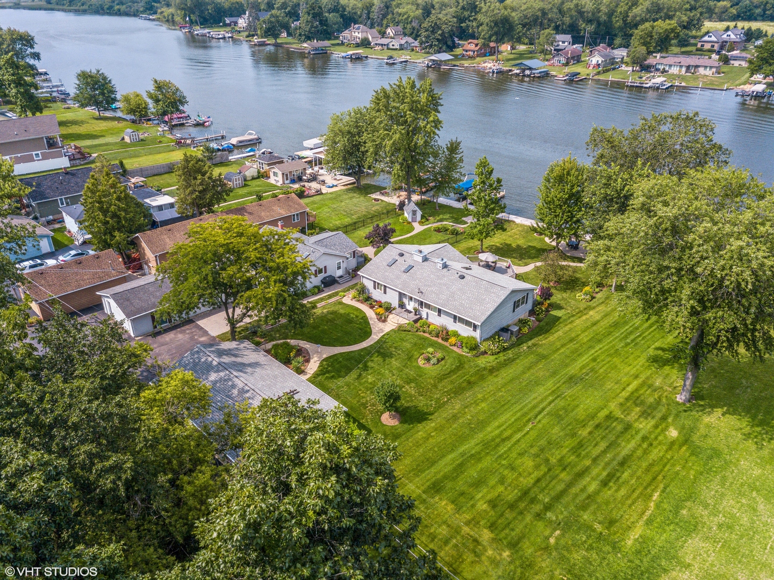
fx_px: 581
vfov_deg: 53.0
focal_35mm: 26
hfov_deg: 67.3
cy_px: 290
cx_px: 387
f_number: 2.2
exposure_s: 1/1600
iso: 100
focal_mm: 4.73
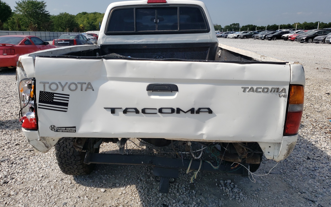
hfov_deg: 66.5
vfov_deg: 44.5
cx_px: 166
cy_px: 102
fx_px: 253
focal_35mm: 28
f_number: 1.5
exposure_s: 1/5000
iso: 50
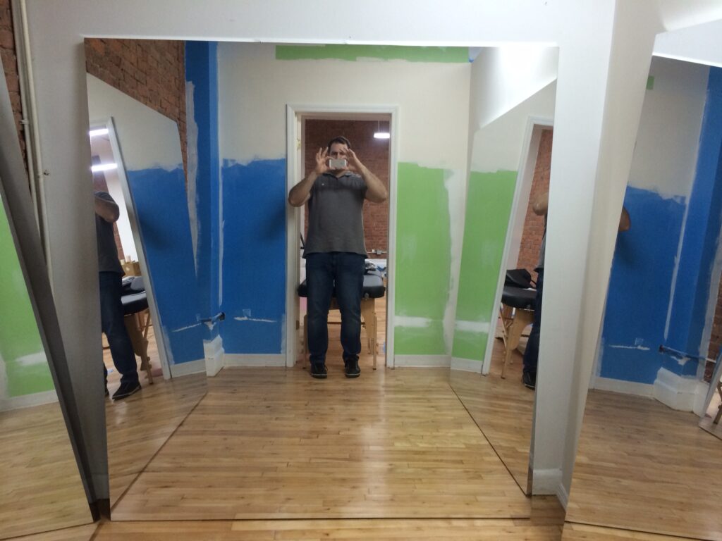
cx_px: 361
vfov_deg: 46.8
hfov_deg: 60.0
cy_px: 270
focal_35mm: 30
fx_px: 626
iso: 125
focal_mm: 4.12
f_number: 2.2
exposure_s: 1/30
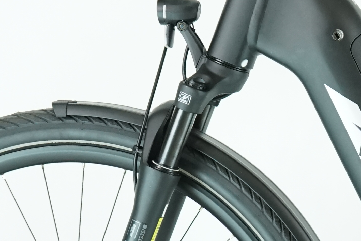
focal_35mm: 224
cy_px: 187
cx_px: 516
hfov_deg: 9.0
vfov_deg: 6.1
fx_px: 2246
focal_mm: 53
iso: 1600
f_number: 5
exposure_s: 1/200
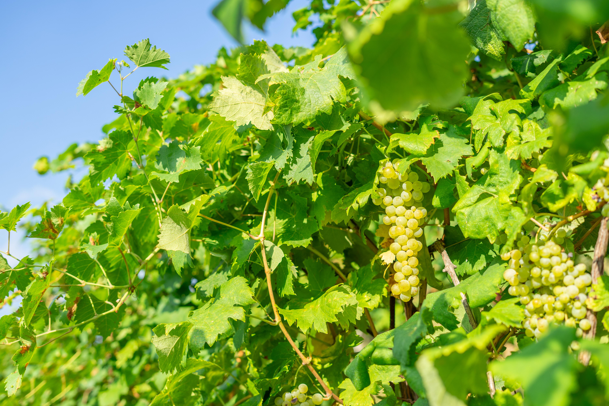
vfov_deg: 27.0
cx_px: 304
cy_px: 203
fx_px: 846
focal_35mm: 50
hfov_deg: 39.6
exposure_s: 1/640
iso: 125
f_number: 3.2
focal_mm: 50
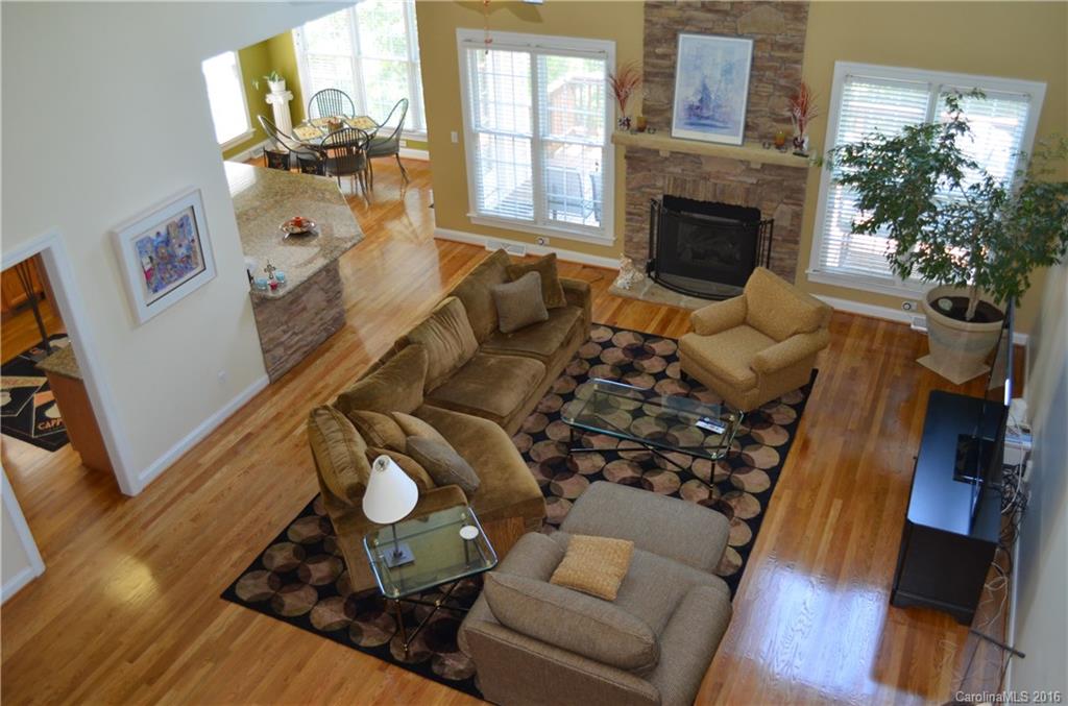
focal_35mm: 33
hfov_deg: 57.3
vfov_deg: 39.8
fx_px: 976
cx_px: 534
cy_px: 353
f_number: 3.8
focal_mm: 22
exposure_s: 1/60
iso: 500
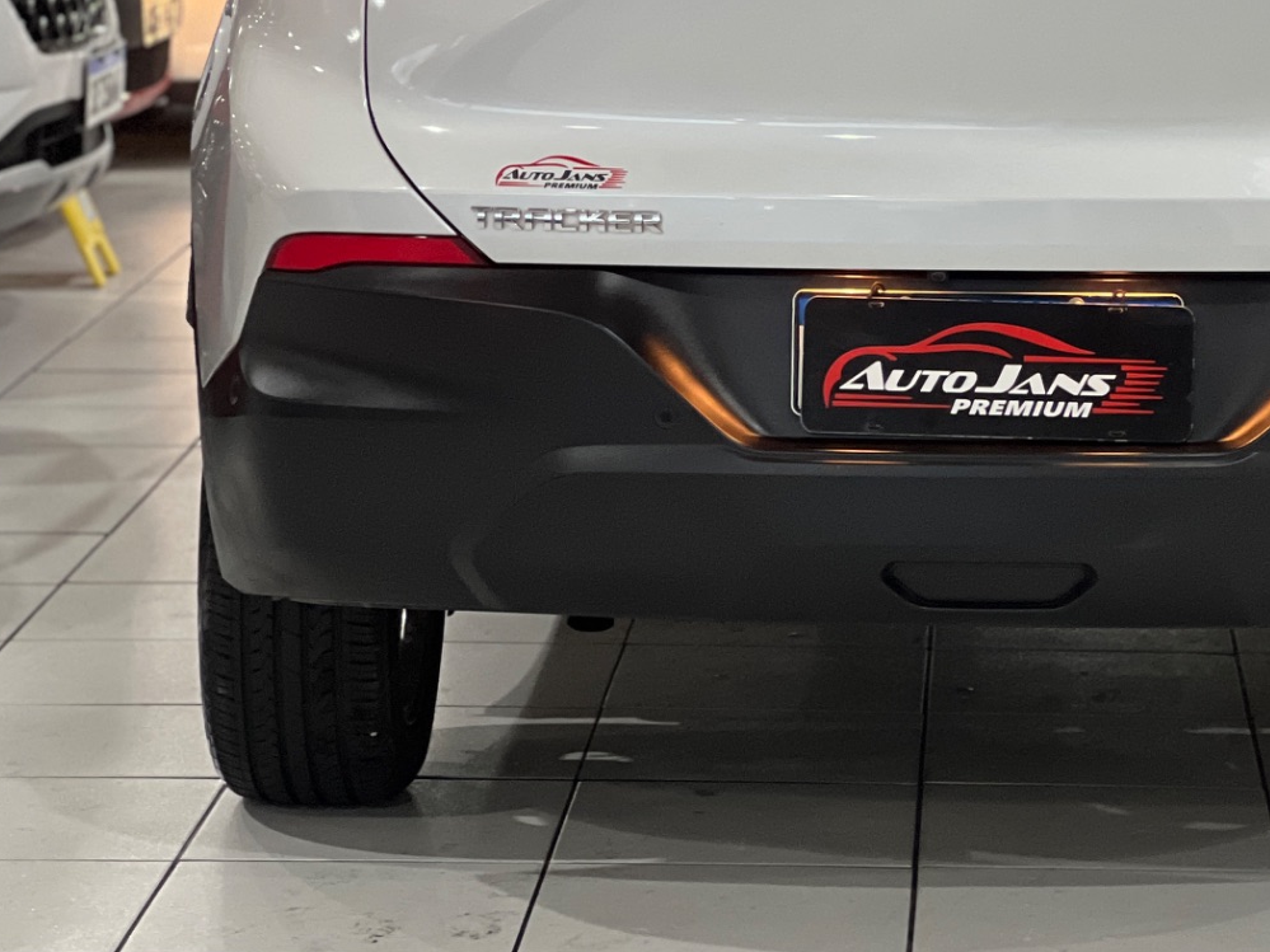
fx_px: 5429
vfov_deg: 10.0
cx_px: 998
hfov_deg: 13.3
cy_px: 121
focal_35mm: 148
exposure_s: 1/40
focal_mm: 9
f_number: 2.8
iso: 320
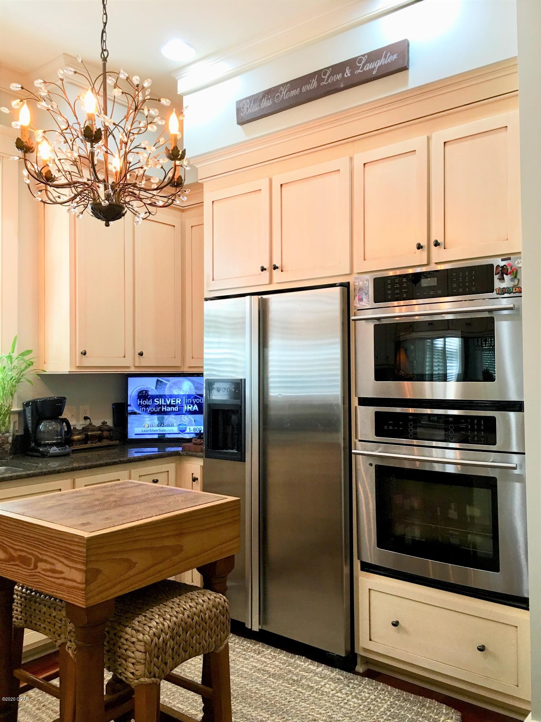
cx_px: 270
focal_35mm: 29
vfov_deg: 61.7
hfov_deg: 48.2
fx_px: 604
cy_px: 361
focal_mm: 4.15
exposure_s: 1/30
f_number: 2.2
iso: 40
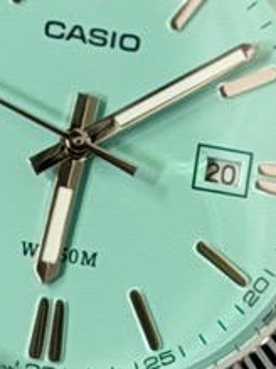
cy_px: 369
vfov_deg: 6.7
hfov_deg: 5.0
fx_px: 3150
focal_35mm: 296
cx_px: 60
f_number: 1.78
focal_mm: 6.76
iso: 250
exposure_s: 1/50
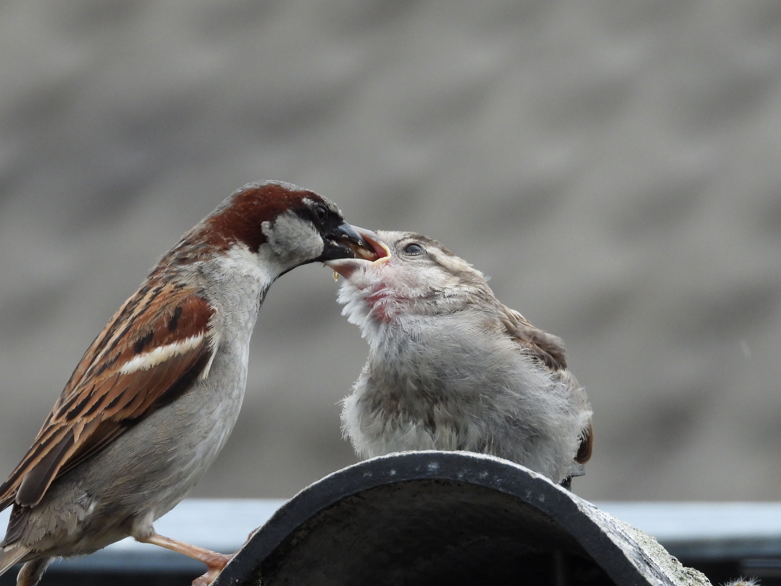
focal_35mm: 1082
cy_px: 323
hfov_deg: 1.8
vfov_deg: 1.4
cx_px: 468
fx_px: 24411
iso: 400
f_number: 5.6
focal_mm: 155
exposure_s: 1/500
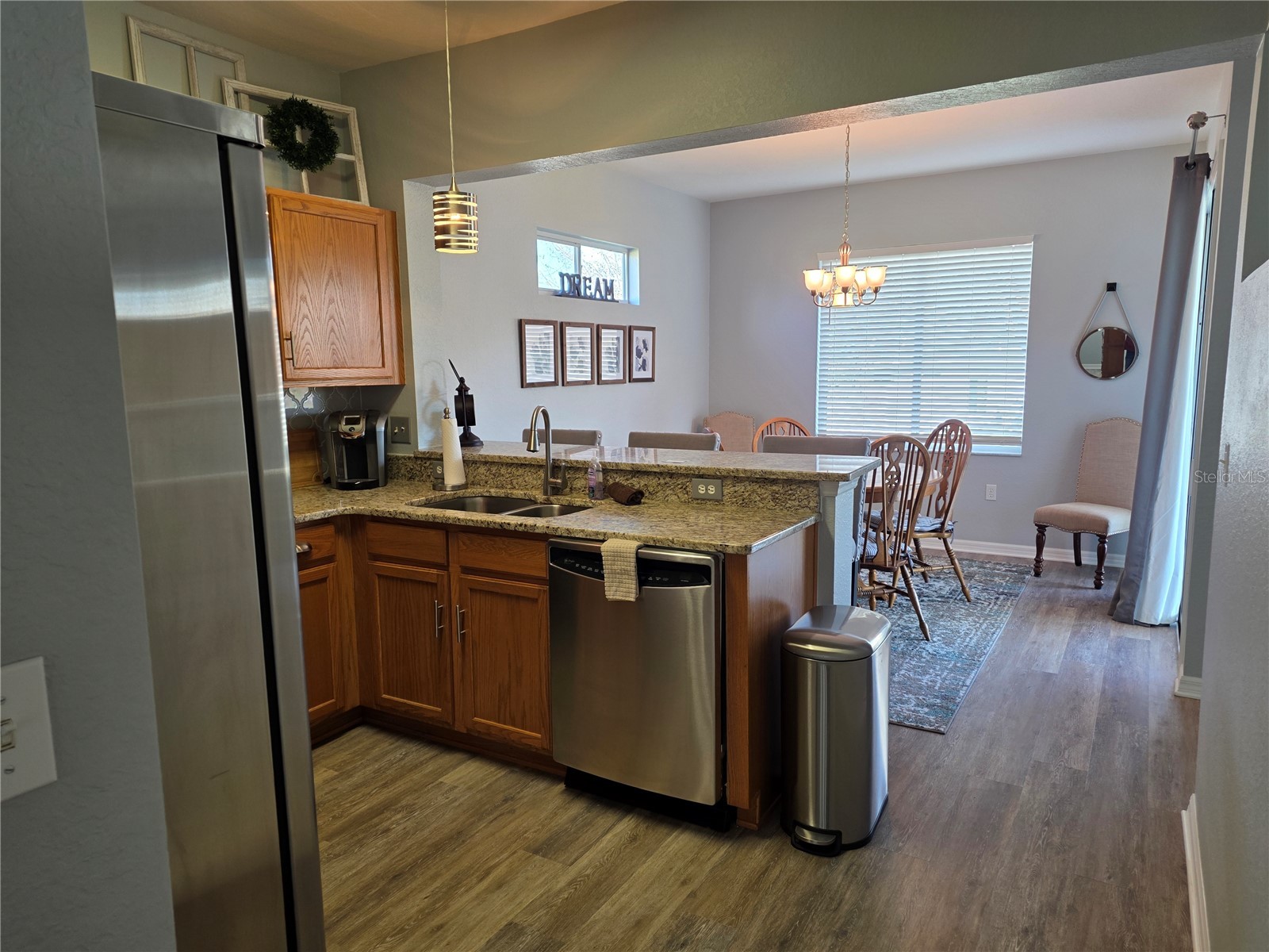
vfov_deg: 58.9
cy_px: 476
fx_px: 843
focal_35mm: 23
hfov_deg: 73.9
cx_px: 634
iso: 100
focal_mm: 6.25
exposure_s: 1/120
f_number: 1.7
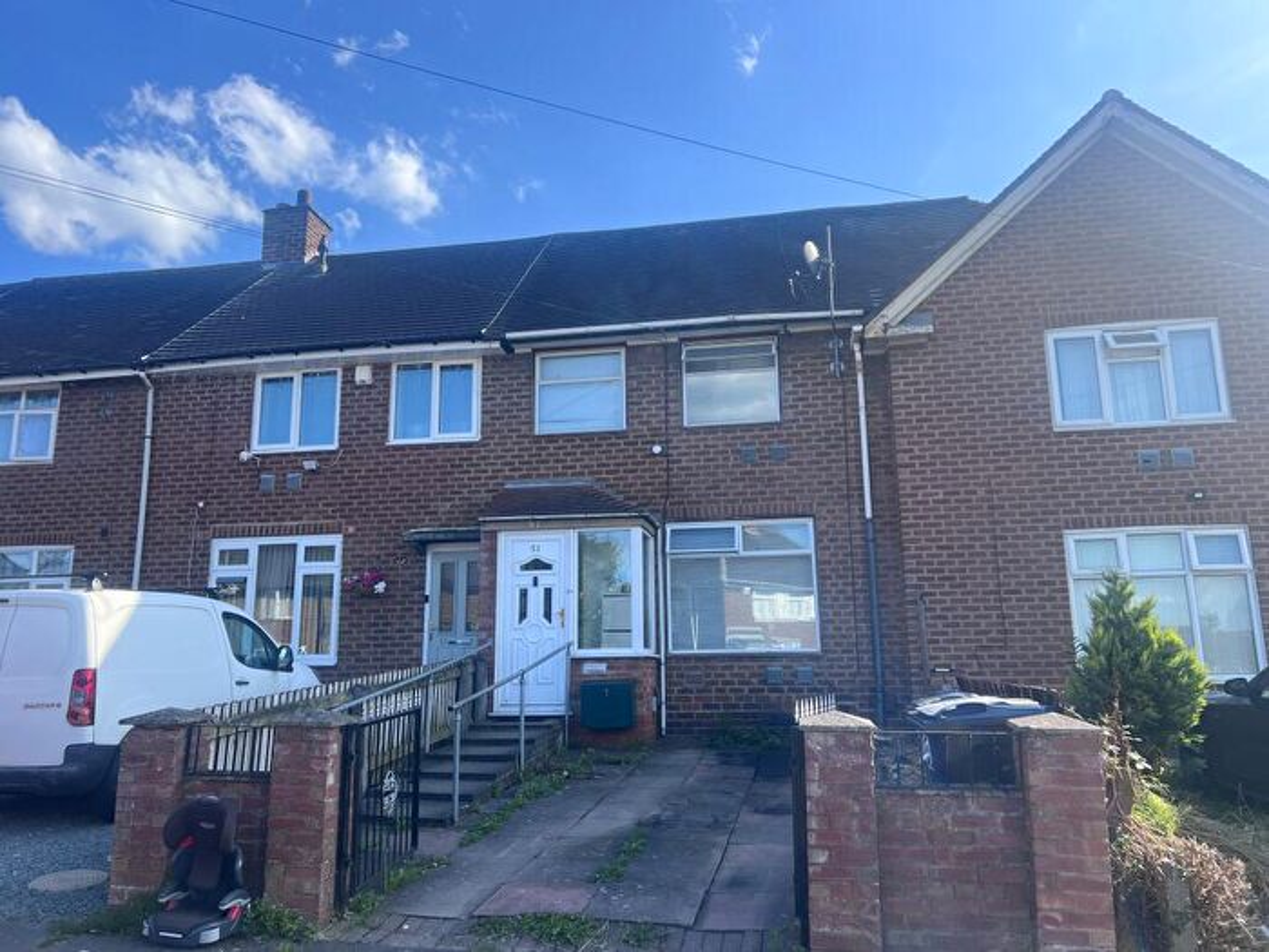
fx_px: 953
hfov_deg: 67.3
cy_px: 476
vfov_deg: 53.1
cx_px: 634
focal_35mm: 26
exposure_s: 1/1808
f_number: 1.5
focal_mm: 5.7
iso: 50
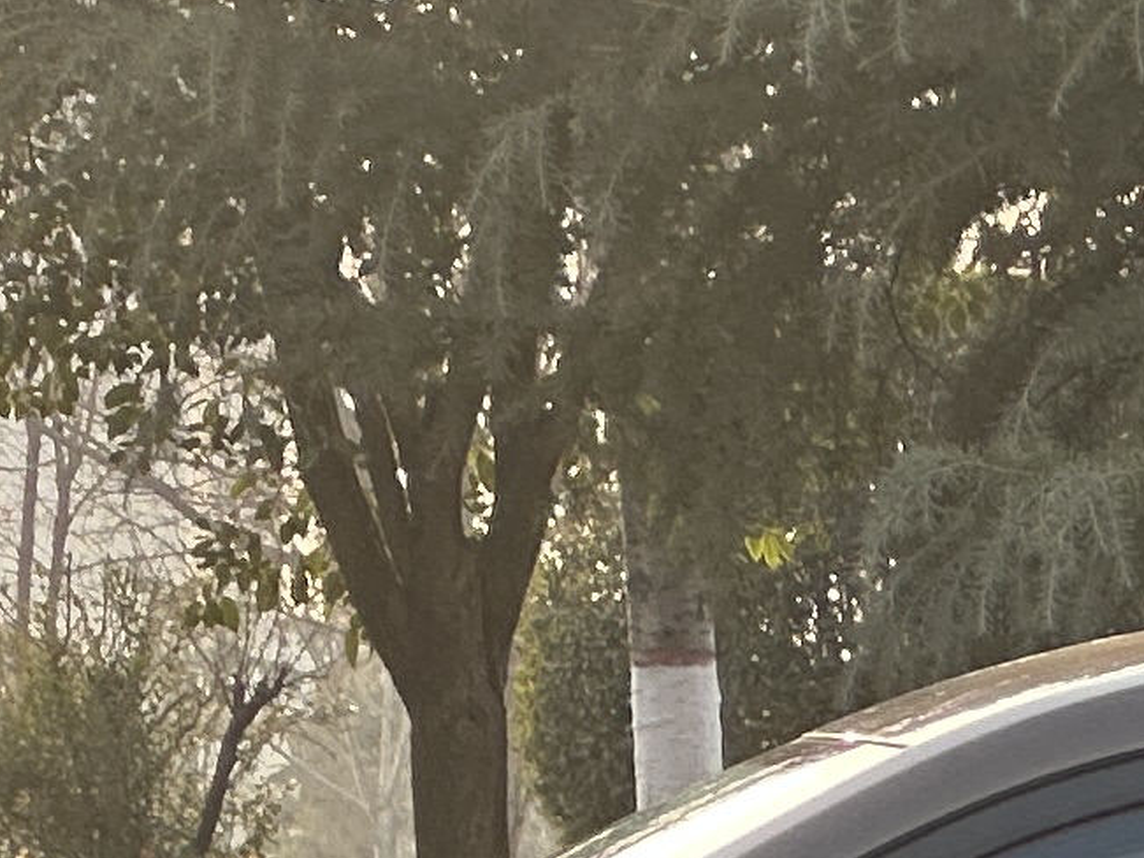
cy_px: 1055
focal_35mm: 477
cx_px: 1392
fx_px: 15761
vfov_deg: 3.1
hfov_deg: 4.1
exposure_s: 1/145
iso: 32
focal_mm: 9
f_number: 2.8
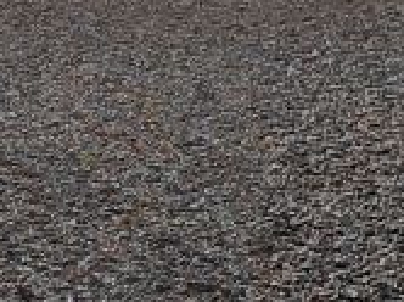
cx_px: -645
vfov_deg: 9.9
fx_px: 1736
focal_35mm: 149
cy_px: 6
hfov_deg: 10.8
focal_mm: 5.4
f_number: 1.8
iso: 50
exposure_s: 1/8850
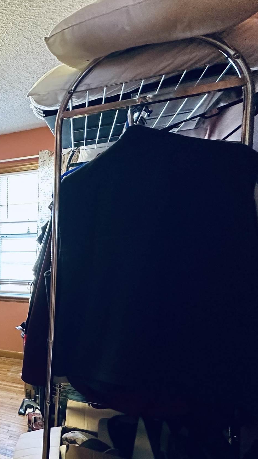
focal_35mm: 28
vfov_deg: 67.3
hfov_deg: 29.1
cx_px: -113
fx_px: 341
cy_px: 275
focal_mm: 2.22
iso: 320
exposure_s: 1/60
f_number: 2.2
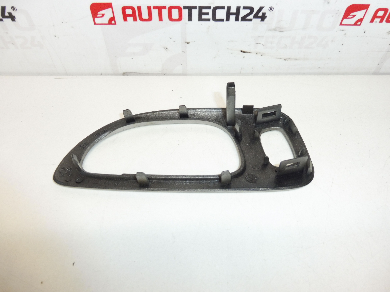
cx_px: 195
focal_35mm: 24
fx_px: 270
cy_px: 146
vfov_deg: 56.8
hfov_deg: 71.6
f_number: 3.5
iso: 200
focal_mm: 4.3
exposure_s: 1/125
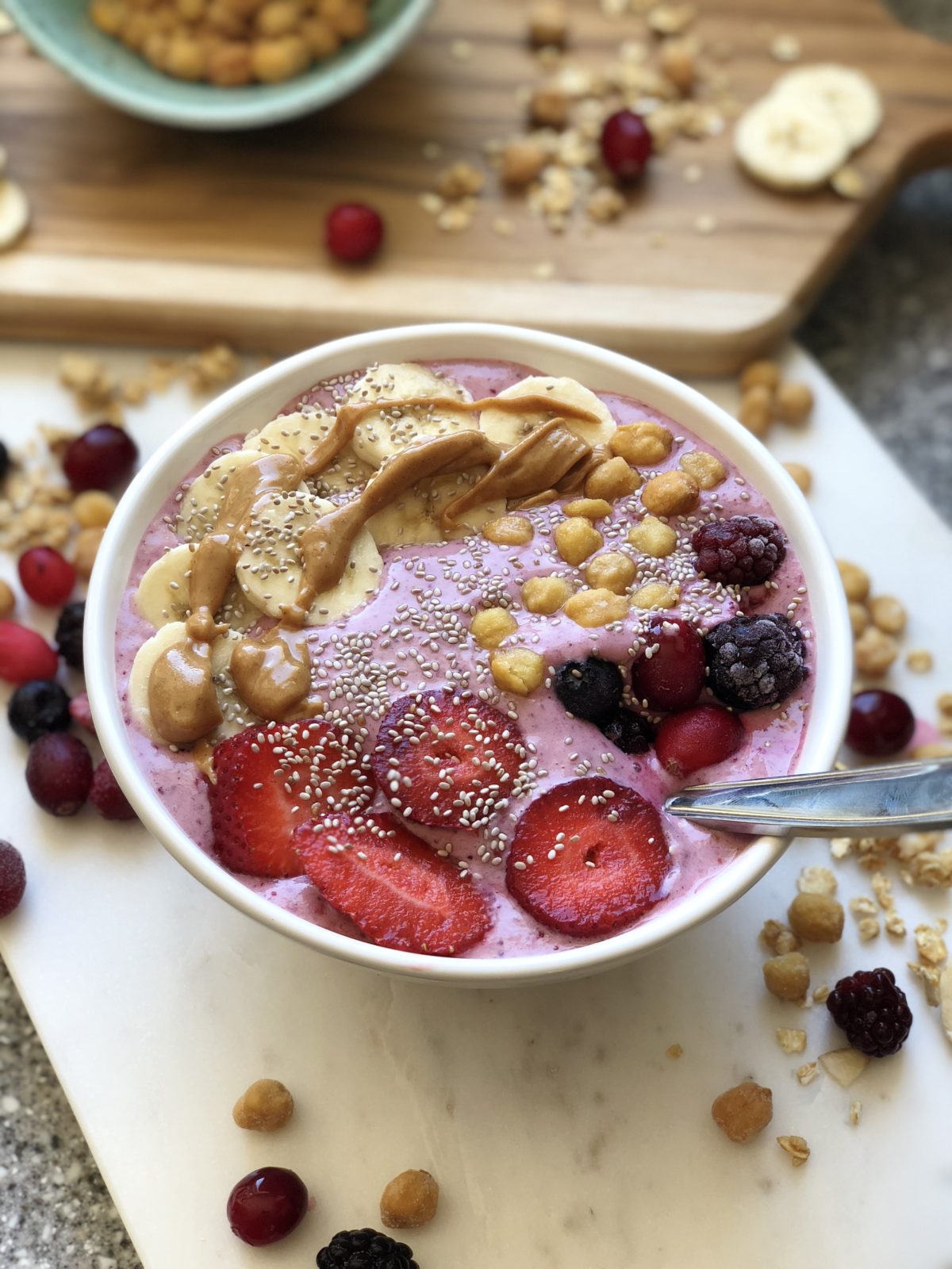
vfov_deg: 36.8
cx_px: 476
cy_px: 634
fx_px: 1907
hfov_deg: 28.0
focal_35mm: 52
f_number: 2.4
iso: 32
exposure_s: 1/60
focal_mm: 6
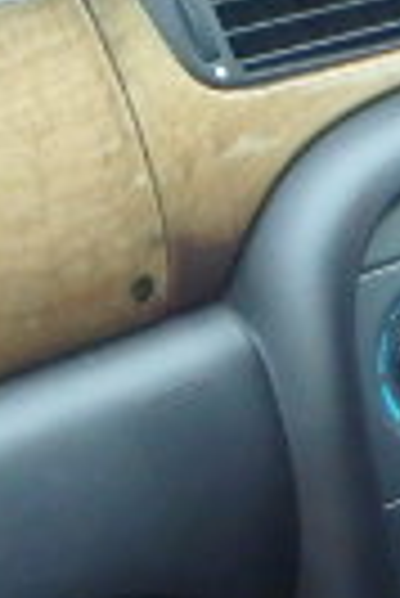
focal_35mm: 140
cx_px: 813
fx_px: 2327
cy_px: 625
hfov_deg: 9.2
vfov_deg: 14.4
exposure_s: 1/25
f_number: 3.9
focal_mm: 5
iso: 800
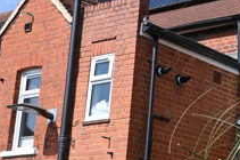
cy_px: 23
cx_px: 239
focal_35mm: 111
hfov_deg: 18.0
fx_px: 739
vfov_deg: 12.2
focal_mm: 55
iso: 100
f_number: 7.1
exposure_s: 1/400
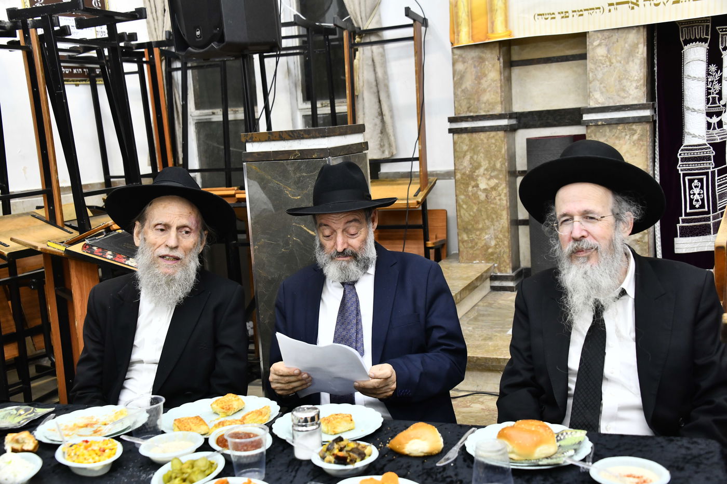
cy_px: 242
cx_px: 364
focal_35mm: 44
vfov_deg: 30.5
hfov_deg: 44.5
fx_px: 888
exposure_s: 1/125
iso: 1250
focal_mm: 44
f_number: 5.6
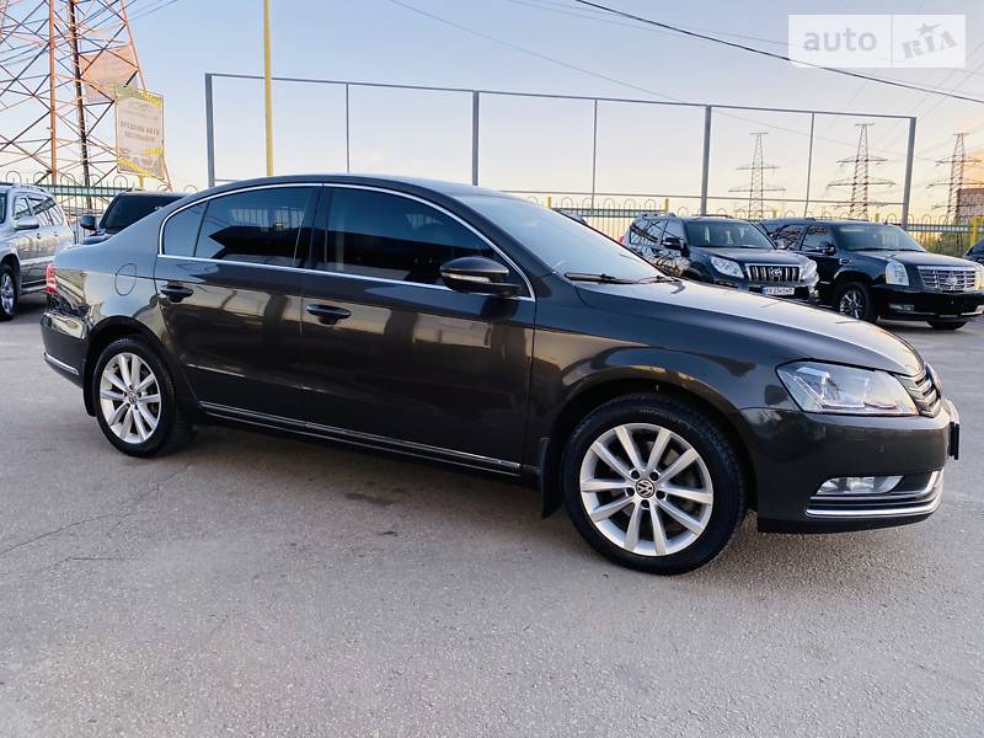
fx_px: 739
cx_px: 492
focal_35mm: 26
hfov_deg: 67.3
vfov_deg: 53.1
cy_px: 369
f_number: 1.8
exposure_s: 1/154
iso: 32
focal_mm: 4.2
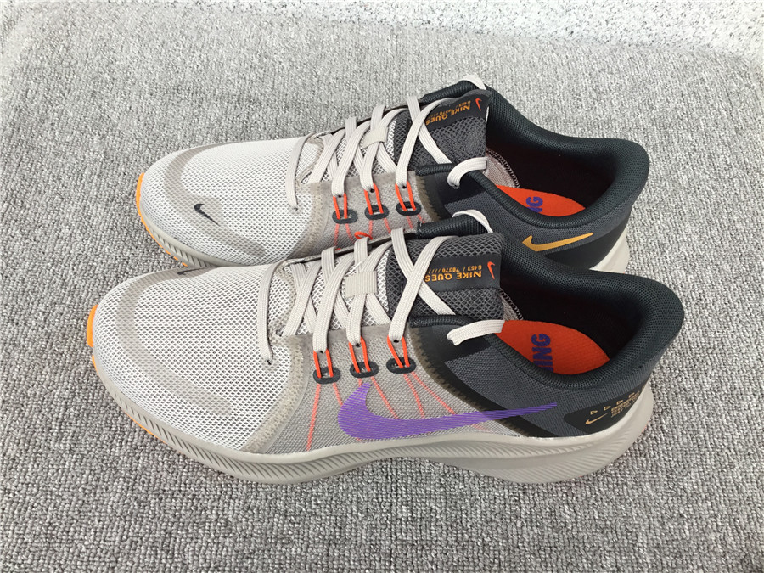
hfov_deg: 58.4
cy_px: 286
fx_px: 684
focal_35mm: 31
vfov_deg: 45.4
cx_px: 382
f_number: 2.4
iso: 32
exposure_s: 1/50
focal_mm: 3.3
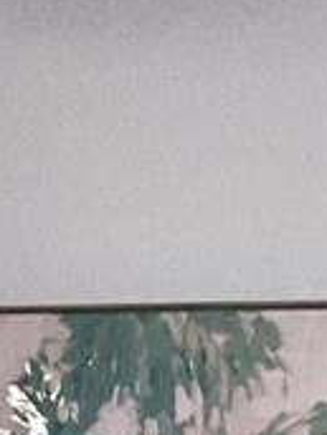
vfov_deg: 8.0
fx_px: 2544
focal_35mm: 202
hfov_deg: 7.3
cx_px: 266
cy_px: 1442
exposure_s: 1/60
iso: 160
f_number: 1.8
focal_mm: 3
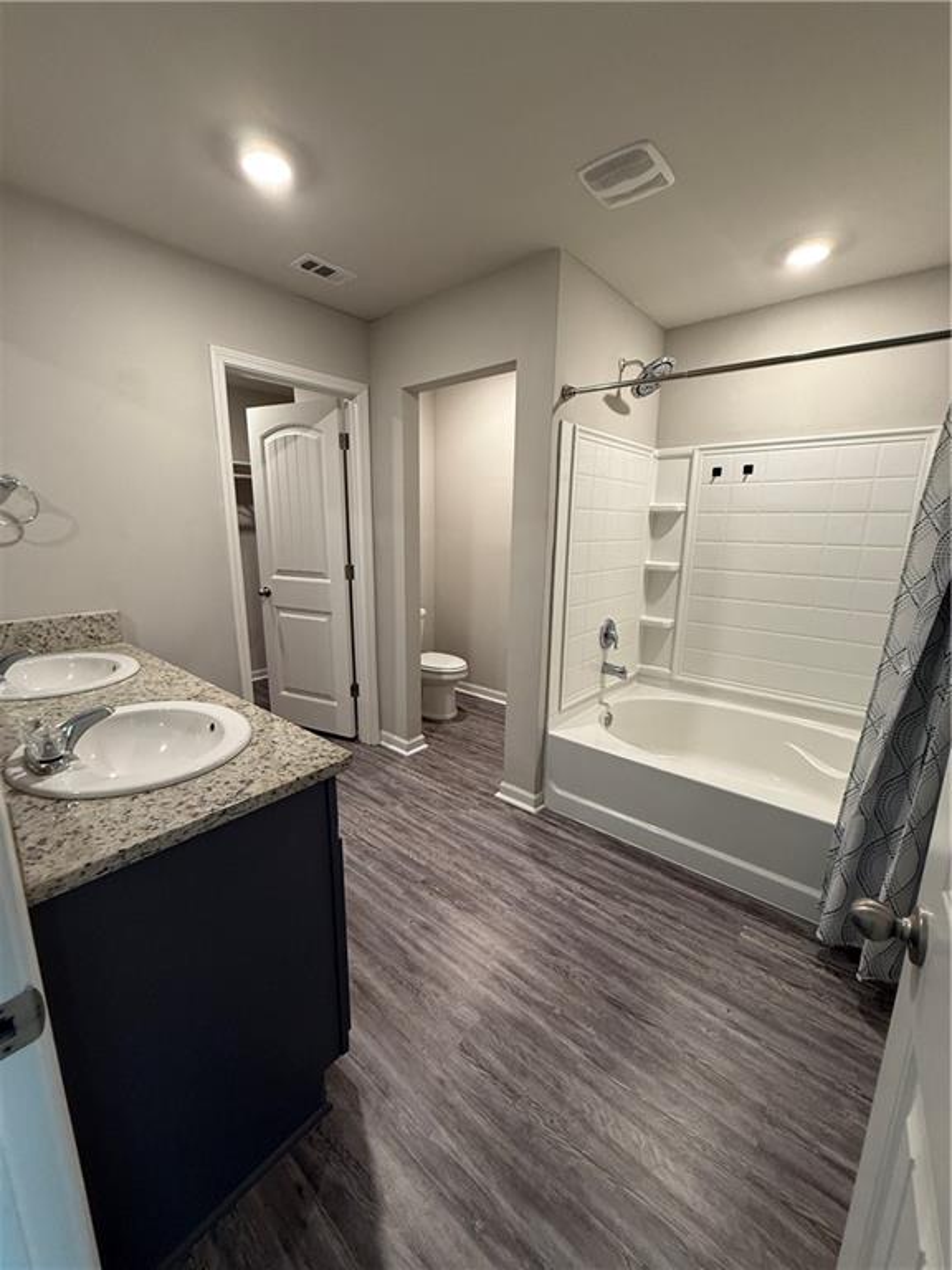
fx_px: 513
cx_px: 476
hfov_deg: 85.7
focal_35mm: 14
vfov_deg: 102.1
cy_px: 635
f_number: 2.2
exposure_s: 1/60
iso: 200
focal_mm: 2.22
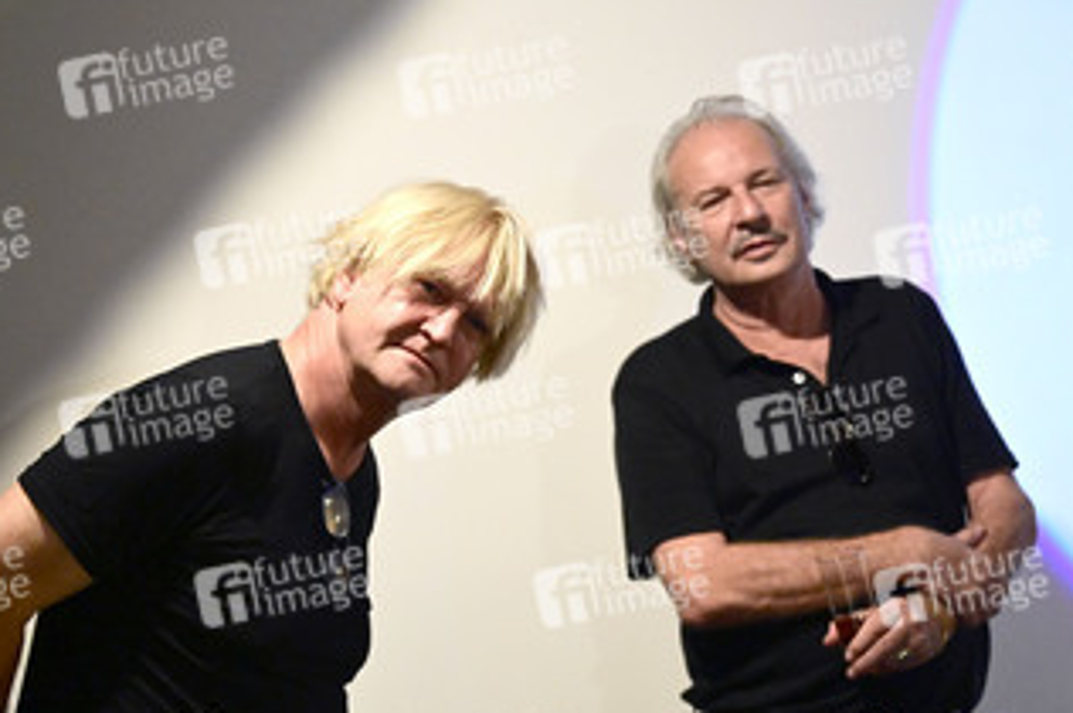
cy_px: 502
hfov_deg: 20.4
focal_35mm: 100
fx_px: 2977
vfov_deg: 13.6
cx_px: 531
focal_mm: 70
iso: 8000
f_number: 2.8
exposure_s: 1/125
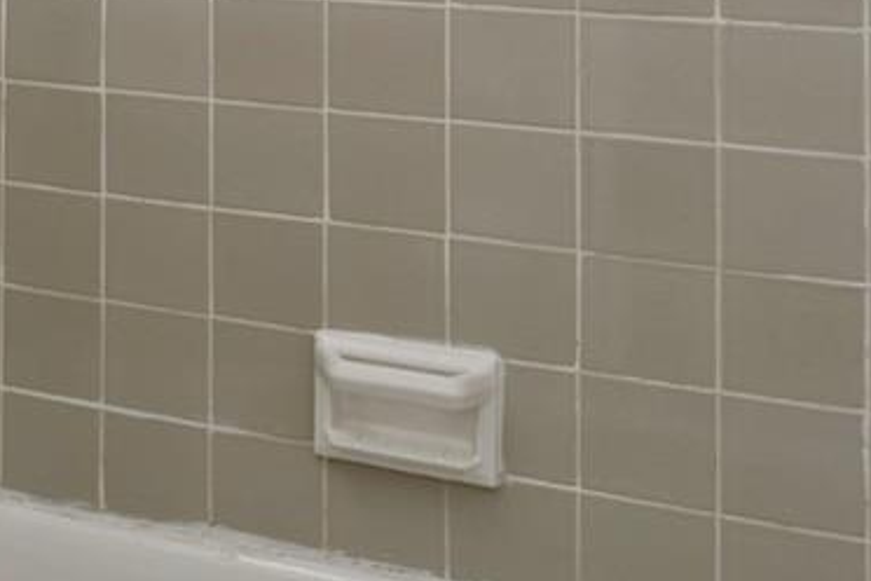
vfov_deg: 16.5
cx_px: -436
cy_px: -217
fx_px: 1863
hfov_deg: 21.9
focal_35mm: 77
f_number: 11
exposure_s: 1/10
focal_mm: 14
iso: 100
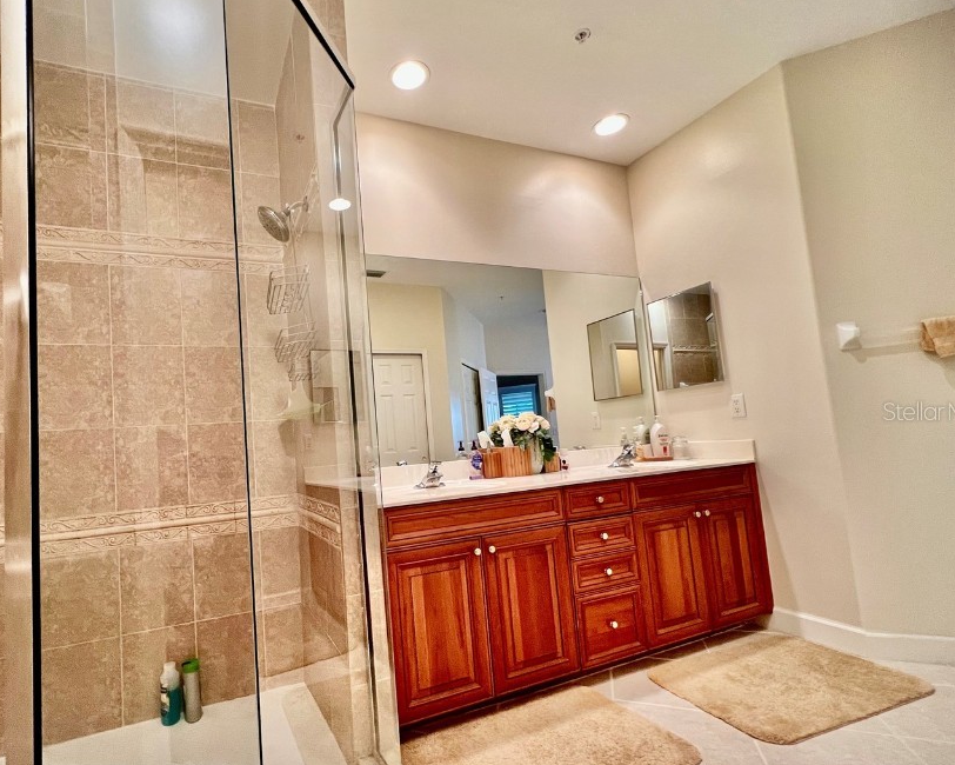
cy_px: 411
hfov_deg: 92.1
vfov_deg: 80.3
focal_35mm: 16
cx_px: 392
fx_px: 452
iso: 200
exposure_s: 1/60
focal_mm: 1.57
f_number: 1.8
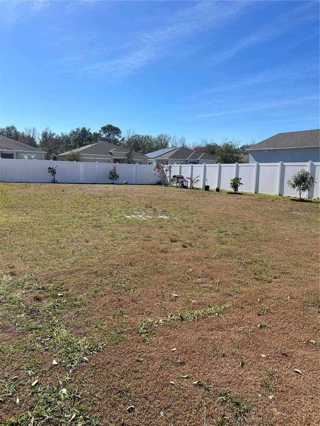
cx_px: 160
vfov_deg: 67.3
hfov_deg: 53.1
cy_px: 213
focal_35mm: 26
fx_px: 320
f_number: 1.5
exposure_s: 1/5319
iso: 50
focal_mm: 5.7
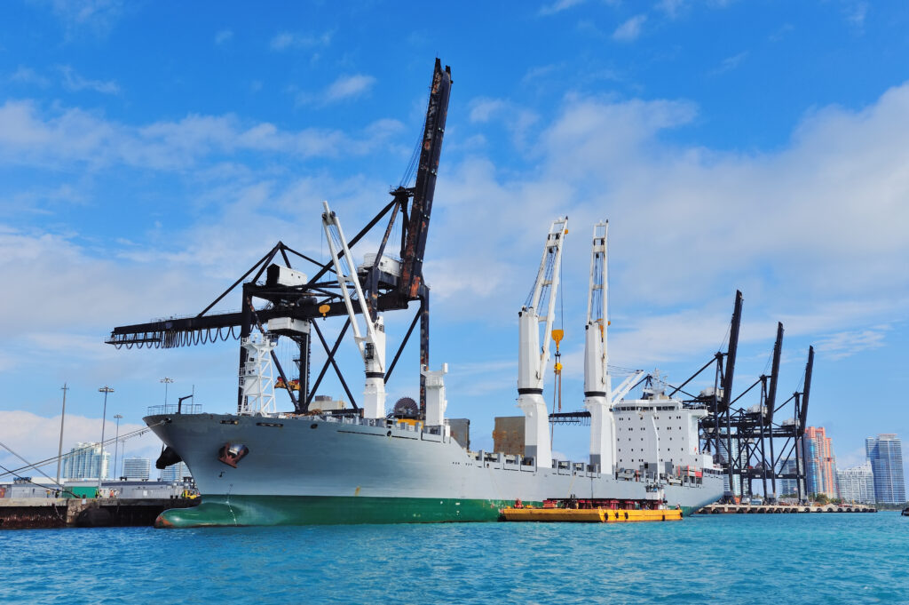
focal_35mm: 40
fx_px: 1009
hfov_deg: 48.5
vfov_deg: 33.3
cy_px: 302
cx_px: 454
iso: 200
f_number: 13
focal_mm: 40
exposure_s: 1/250
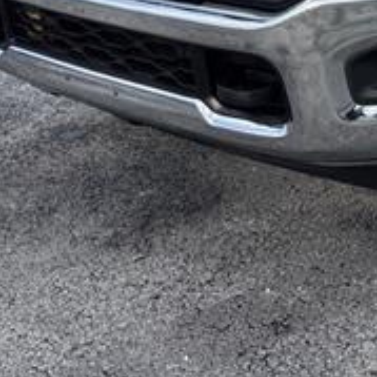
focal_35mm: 82
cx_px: 489
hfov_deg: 19.5
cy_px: -118
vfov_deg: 19.4
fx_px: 1010
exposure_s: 1/1845
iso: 50
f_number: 1.6
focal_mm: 5.96
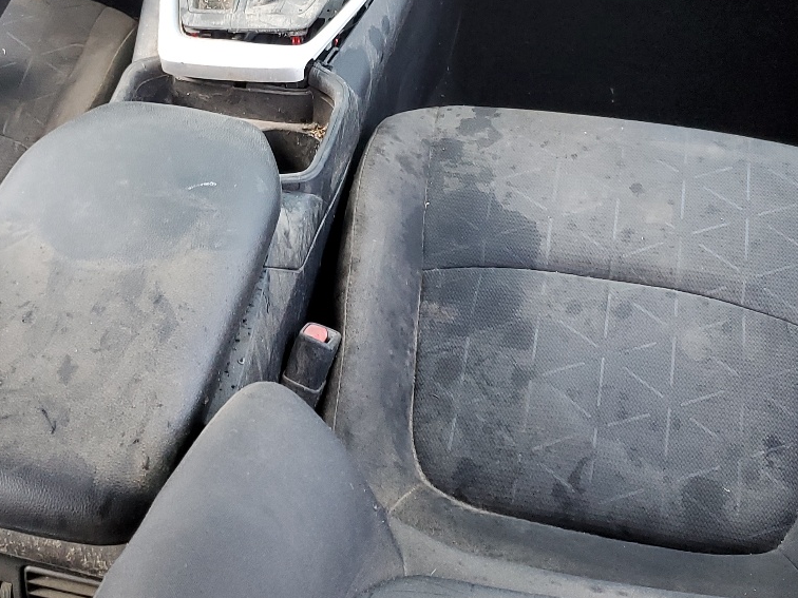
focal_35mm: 55
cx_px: 293
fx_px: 1268
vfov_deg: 26.0
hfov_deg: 34.7
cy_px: 98
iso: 92
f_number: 1.5
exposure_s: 1/60.2
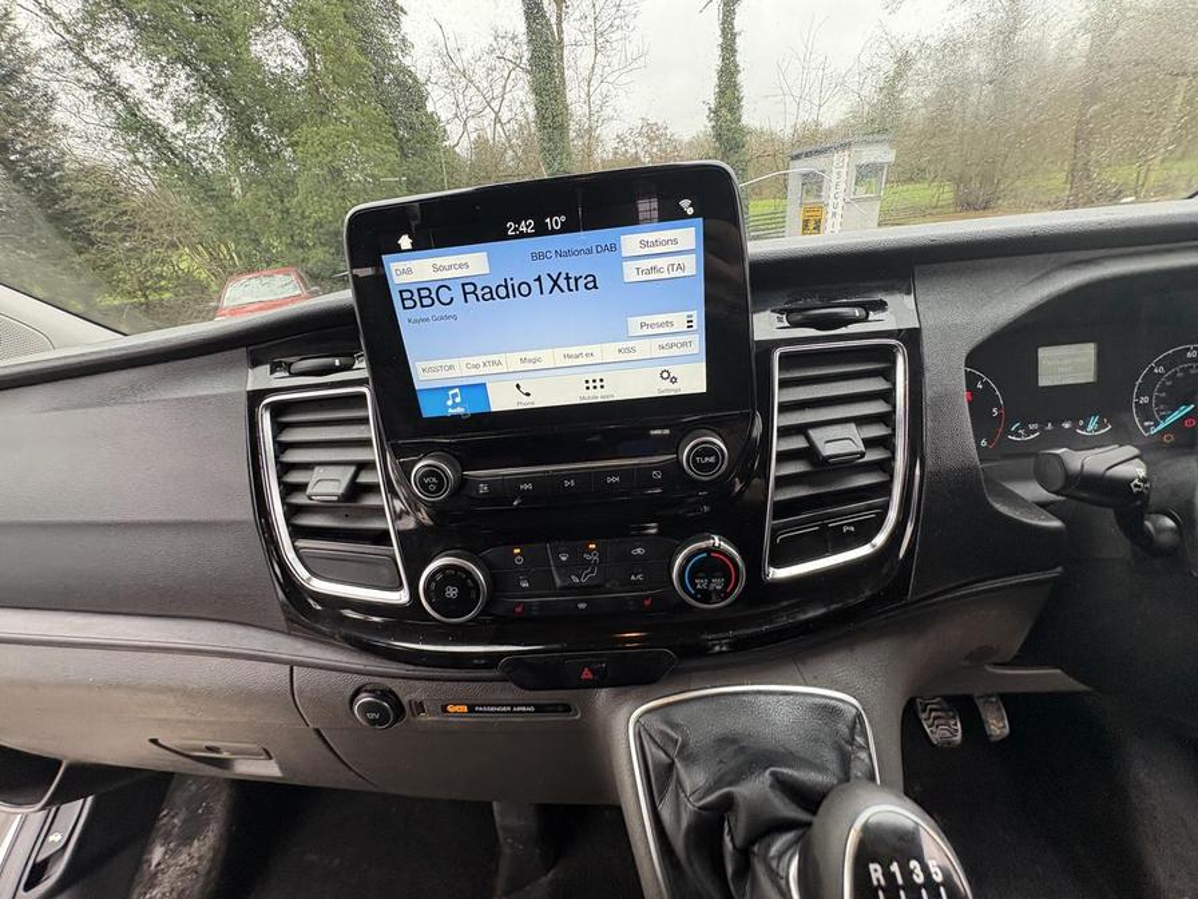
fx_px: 485
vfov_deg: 85.7
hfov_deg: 102.1
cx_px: 599
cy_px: 450
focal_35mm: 14
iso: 160
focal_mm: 2.22
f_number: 2.2
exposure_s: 1/99
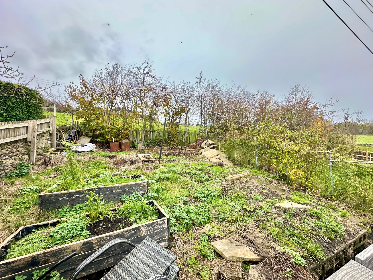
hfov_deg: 102.1
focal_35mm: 14
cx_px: 186
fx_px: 151
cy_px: 140
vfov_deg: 85.7
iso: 64
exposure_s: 1/99
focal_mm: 2.22
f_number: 2.2
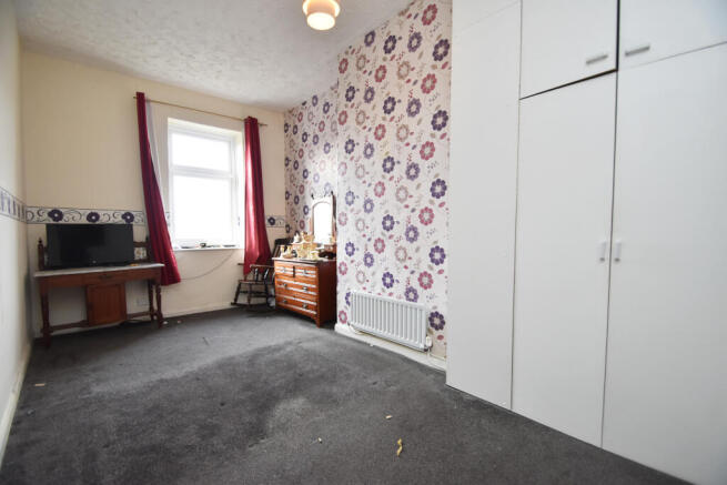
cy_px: 242
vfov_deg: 77.4
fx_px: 303
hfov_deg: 100.4
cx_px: 364
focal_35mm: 15
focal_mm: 10
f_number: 3.5
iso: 800
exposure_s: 1/250
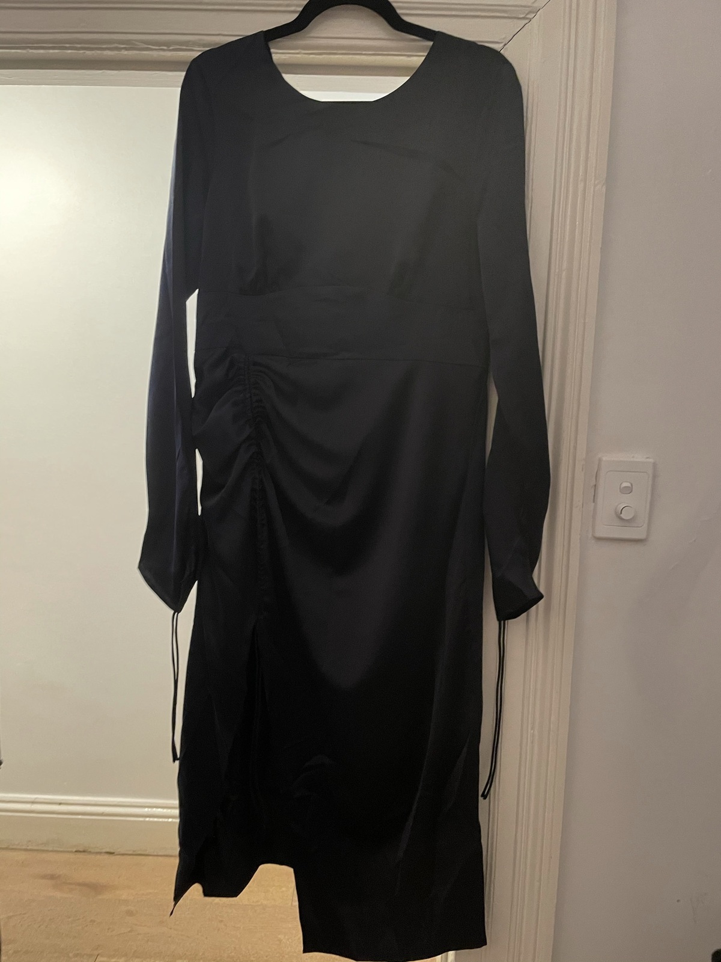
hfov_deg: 53.1
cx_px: 360
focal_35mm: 26
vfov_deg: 67.3
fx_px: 722
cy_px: 481
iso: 640
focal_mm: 4.2
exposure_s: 1/33
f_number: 1.6
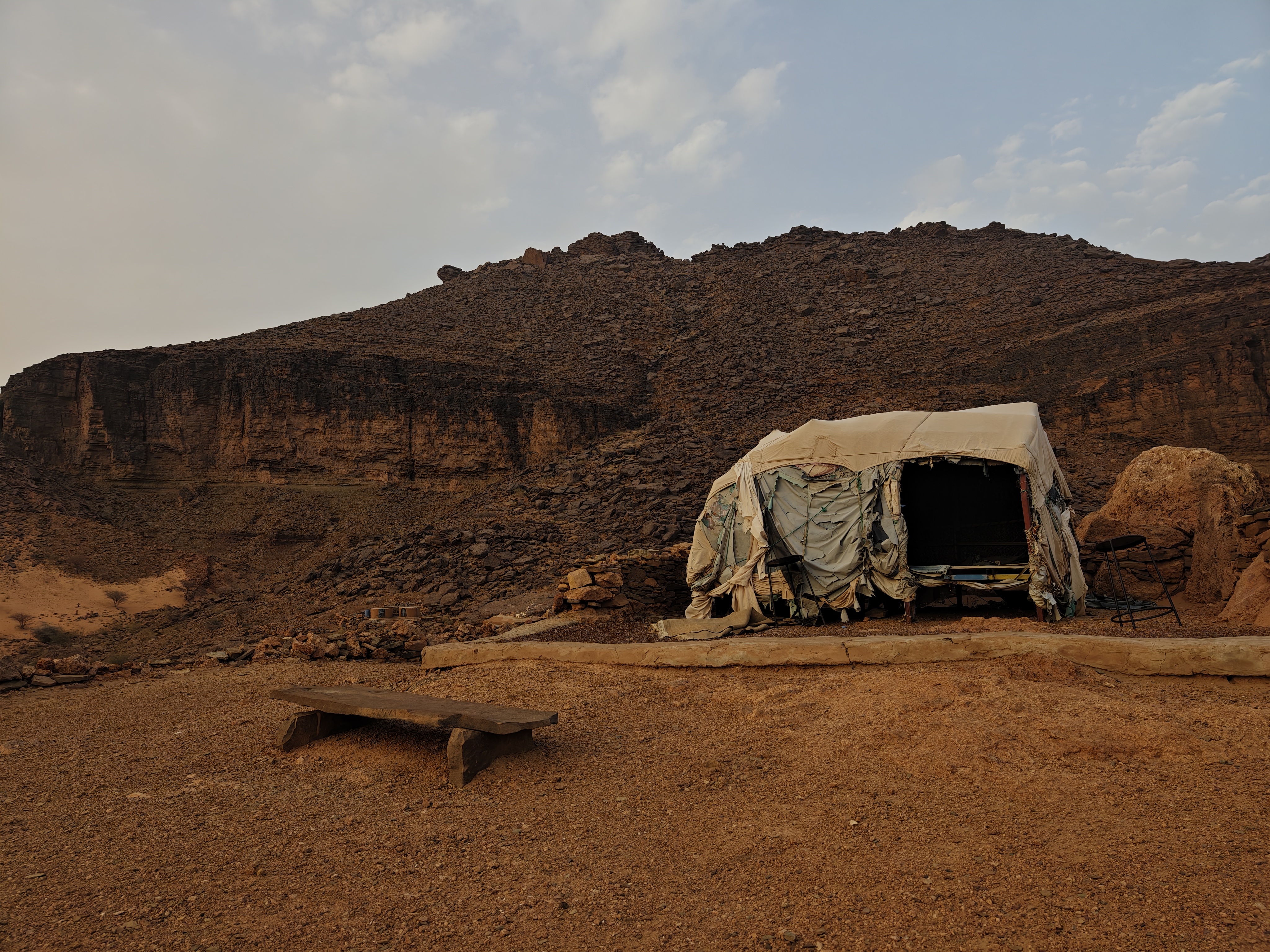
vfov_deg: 58.9
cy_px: 476
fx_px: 844
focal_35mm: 23
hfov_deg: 73.9
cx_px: 635
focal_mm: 8.67
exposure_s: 1/481
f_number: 1.75
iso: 50
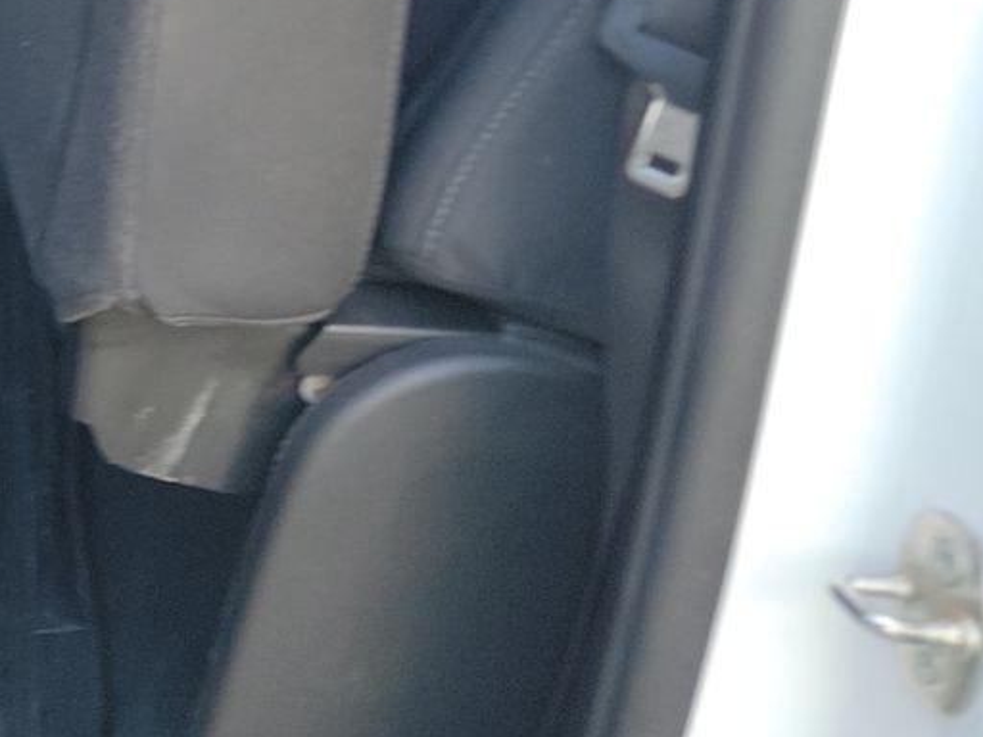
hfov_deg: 22.1
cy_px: -321
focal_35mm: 75
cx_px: -430
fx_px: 2130
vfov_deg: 17.9
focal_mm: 6.7
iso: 81
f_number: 1.8
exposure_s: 1/59
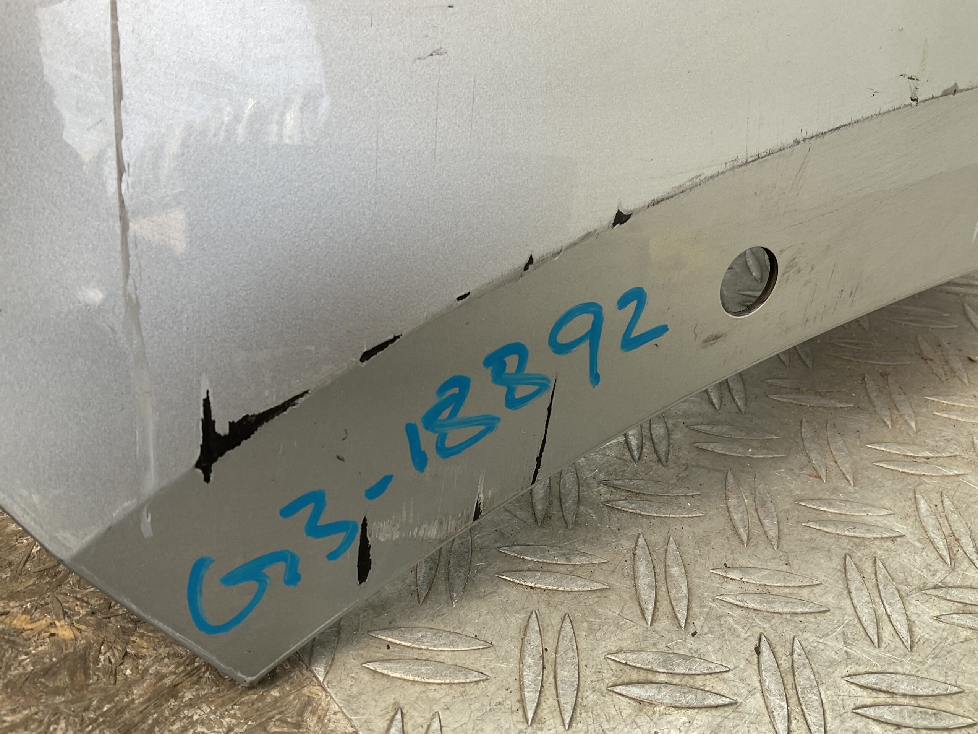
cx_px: 489
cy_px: 367
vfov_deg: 48.2
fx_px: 819
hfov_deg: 61.7
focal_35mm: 29
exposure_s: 1/100
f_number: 1.8
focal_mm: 3
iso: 16
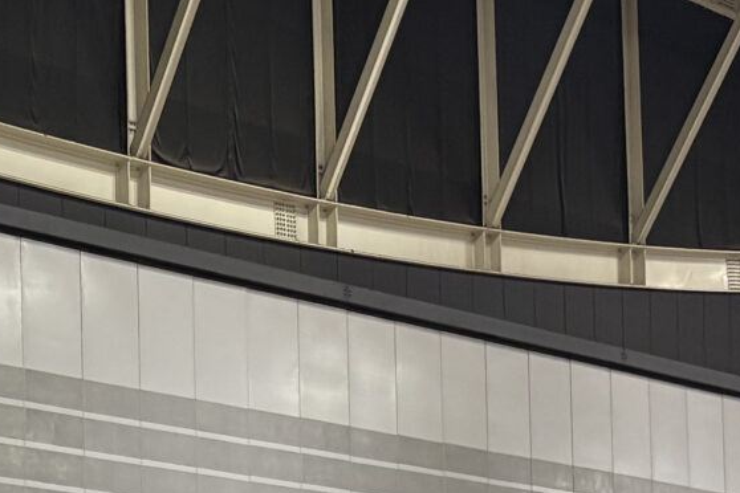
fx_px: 2549
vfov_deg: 10.4
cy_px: 868
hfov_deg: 15.9
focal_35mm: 124
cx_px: -146
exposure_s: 1/60
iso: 160
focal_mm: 5.96
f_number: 1.6
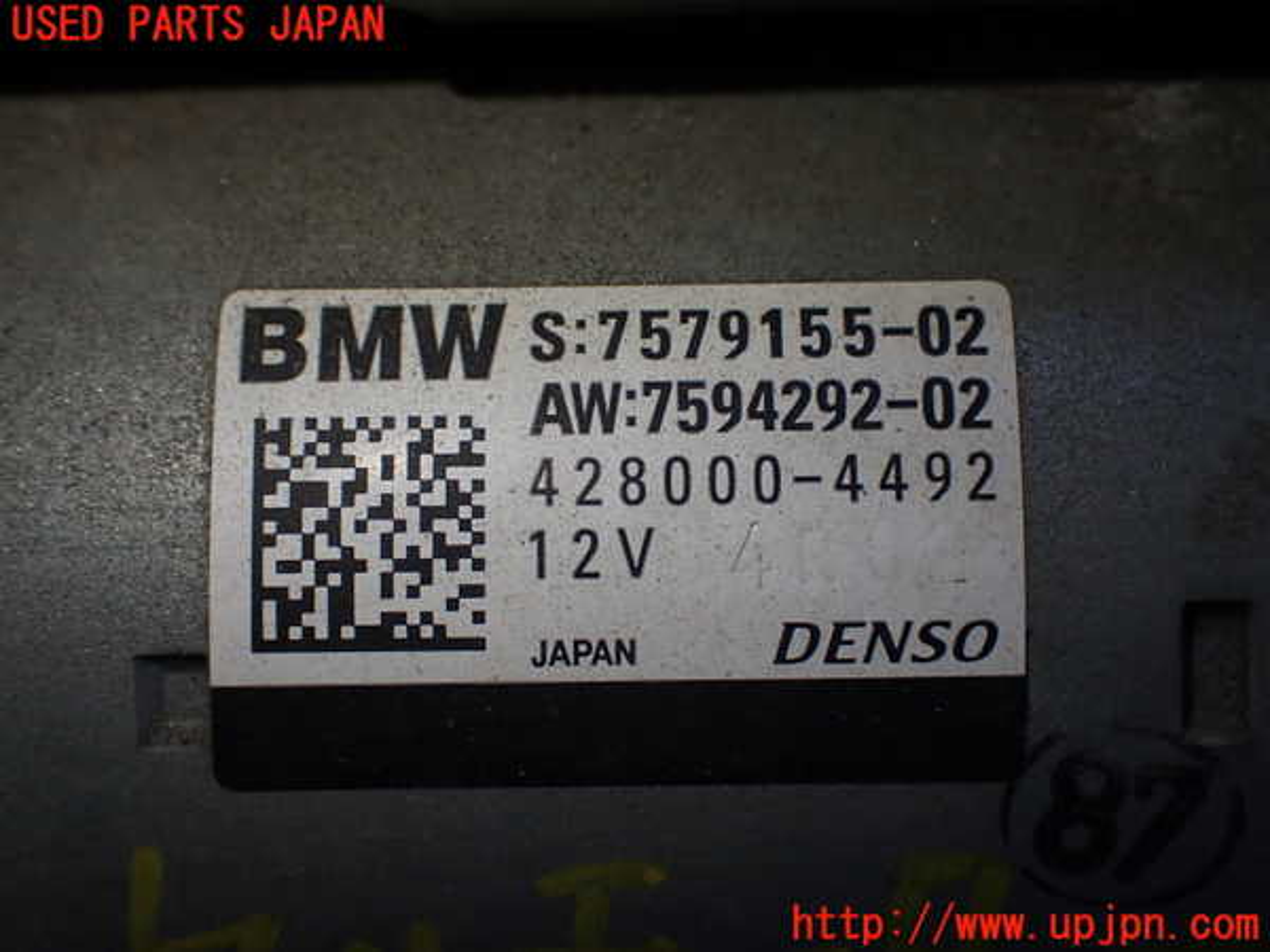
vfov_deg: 32.9
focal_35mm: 44
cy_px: 476
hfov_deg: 42.9
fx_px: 1614
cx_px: 635
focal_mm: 7.84
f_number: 2.9
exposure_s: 1/200
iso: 100
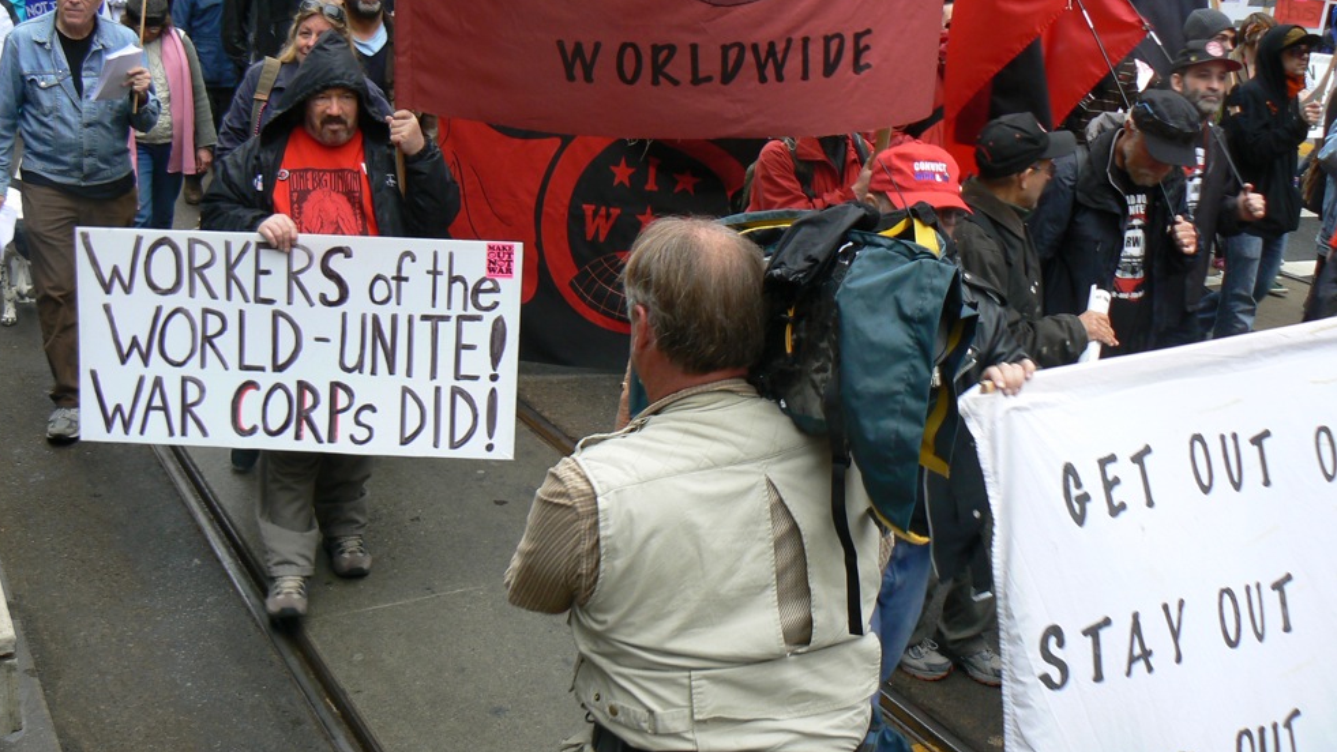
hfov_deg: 50.5
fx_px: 1418
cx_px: 661
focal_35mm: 40
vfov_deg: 29.6
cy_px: 274
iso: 80
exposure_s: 1/50
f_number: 3.2
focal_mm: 6
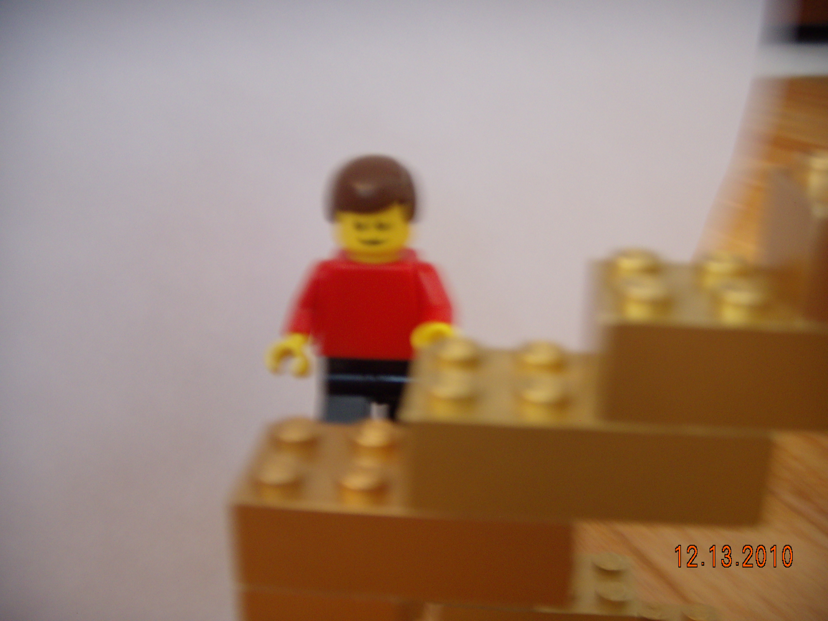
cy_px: 310
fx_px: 909
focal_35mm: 38
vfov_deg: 37.7
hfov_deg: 49.0
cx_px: 414
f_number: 3.5
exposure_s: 1/5.23
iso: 100
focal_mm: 6.4
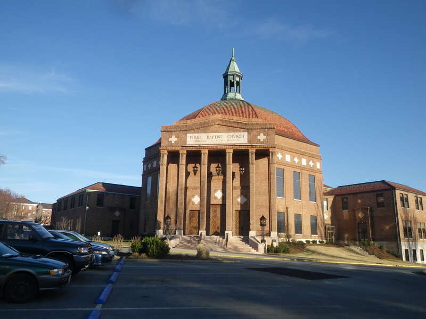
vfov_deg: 49.7
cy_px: 160
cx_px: 213
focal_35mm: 28
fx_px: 345
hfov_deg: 63.4
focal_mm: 5
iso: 80
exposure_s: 1/500
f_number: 3.5
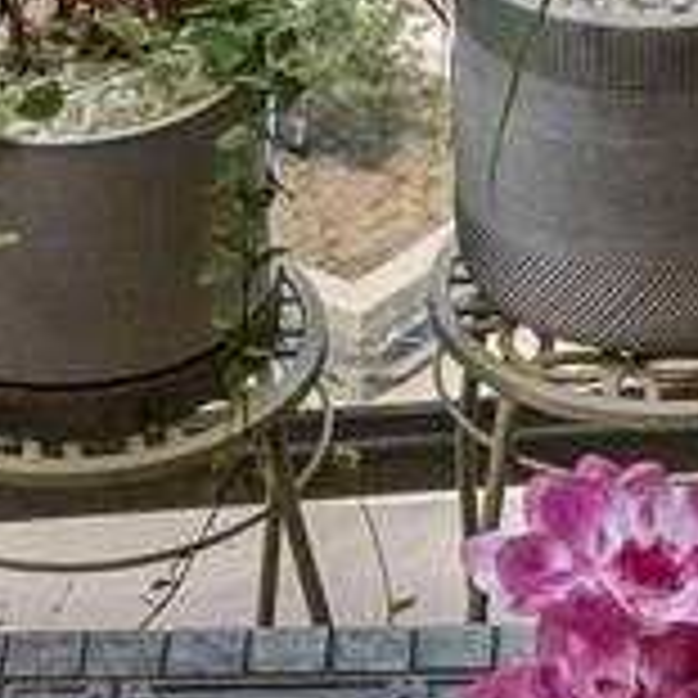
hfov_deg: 9.5
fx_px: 4198
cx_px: 644
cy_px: -520
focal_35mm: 184
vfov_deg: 9.1
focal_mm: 14
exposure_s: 1/800
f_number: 8
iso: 200
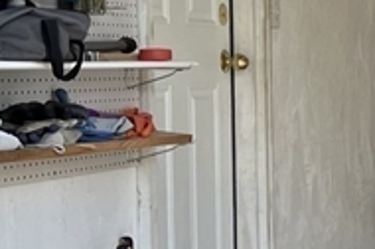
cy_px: 192
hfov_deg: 12.1
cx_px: 811
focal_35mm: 146
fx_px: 1518
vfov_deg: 9.3
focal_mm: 5.7
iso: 50
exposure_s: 1/302
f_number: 1.5
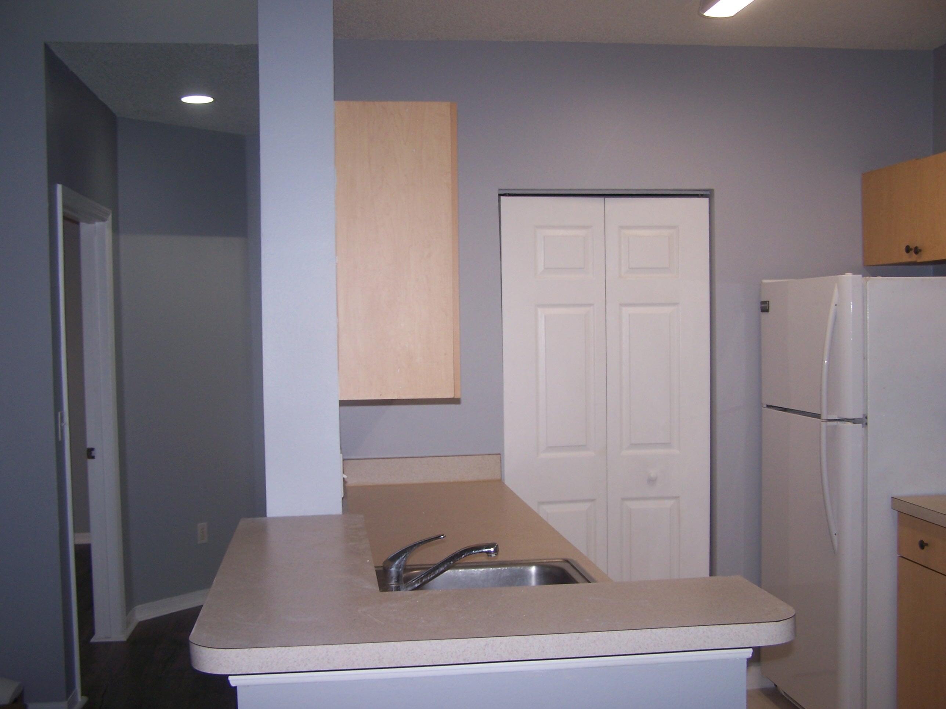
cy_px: 354
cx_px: 473
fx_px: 1038
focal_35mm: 38
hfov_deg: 49.0
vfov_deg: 37.7
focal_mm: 6.3
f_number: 2.8
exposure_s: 1/60
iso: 80
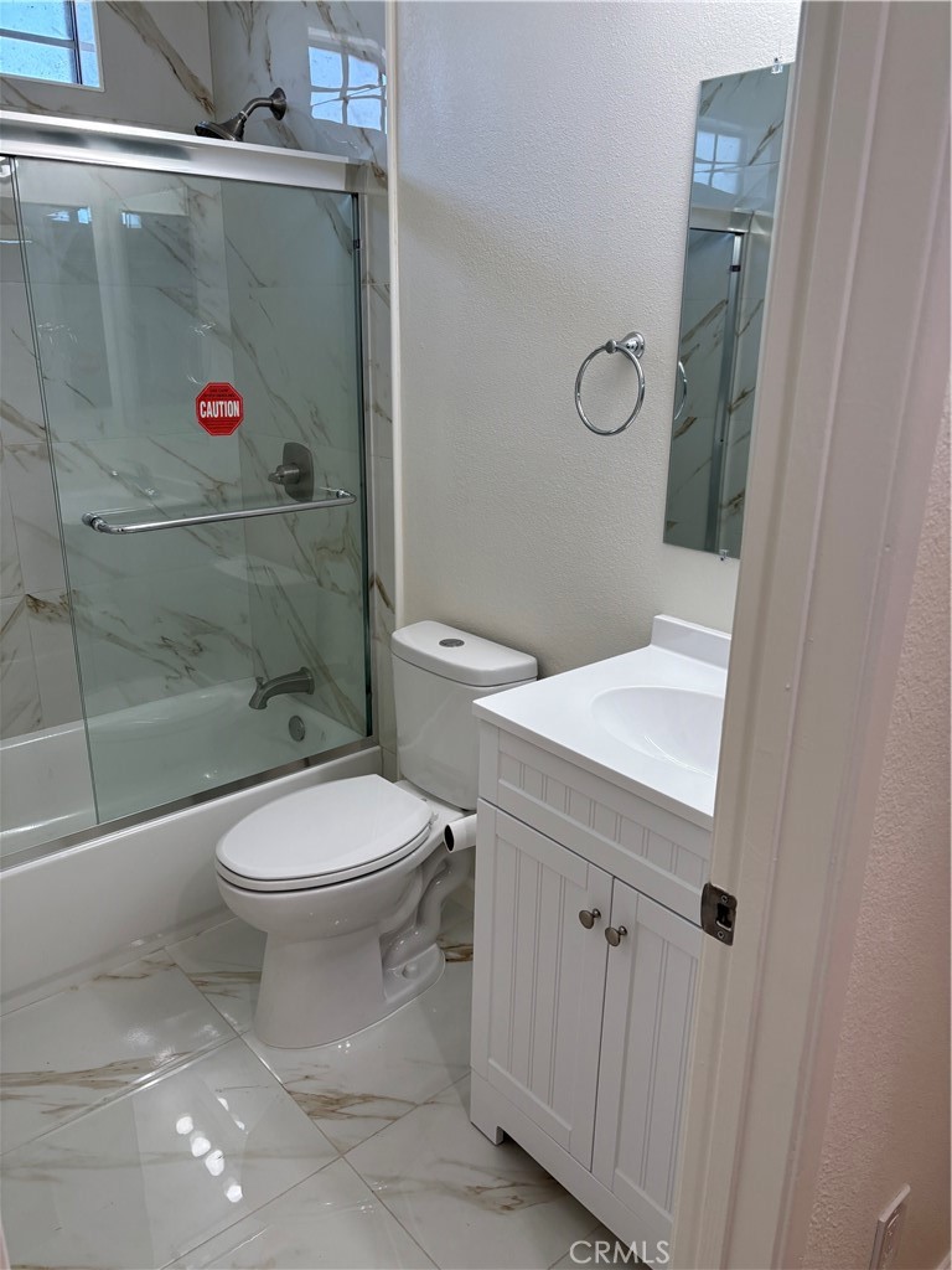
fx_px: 953
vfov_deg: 67.3
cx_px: 476
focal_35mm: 26
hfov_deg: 53.1
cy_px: 635
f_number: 1.6
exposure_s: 1/120
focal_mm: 5.96
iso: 64
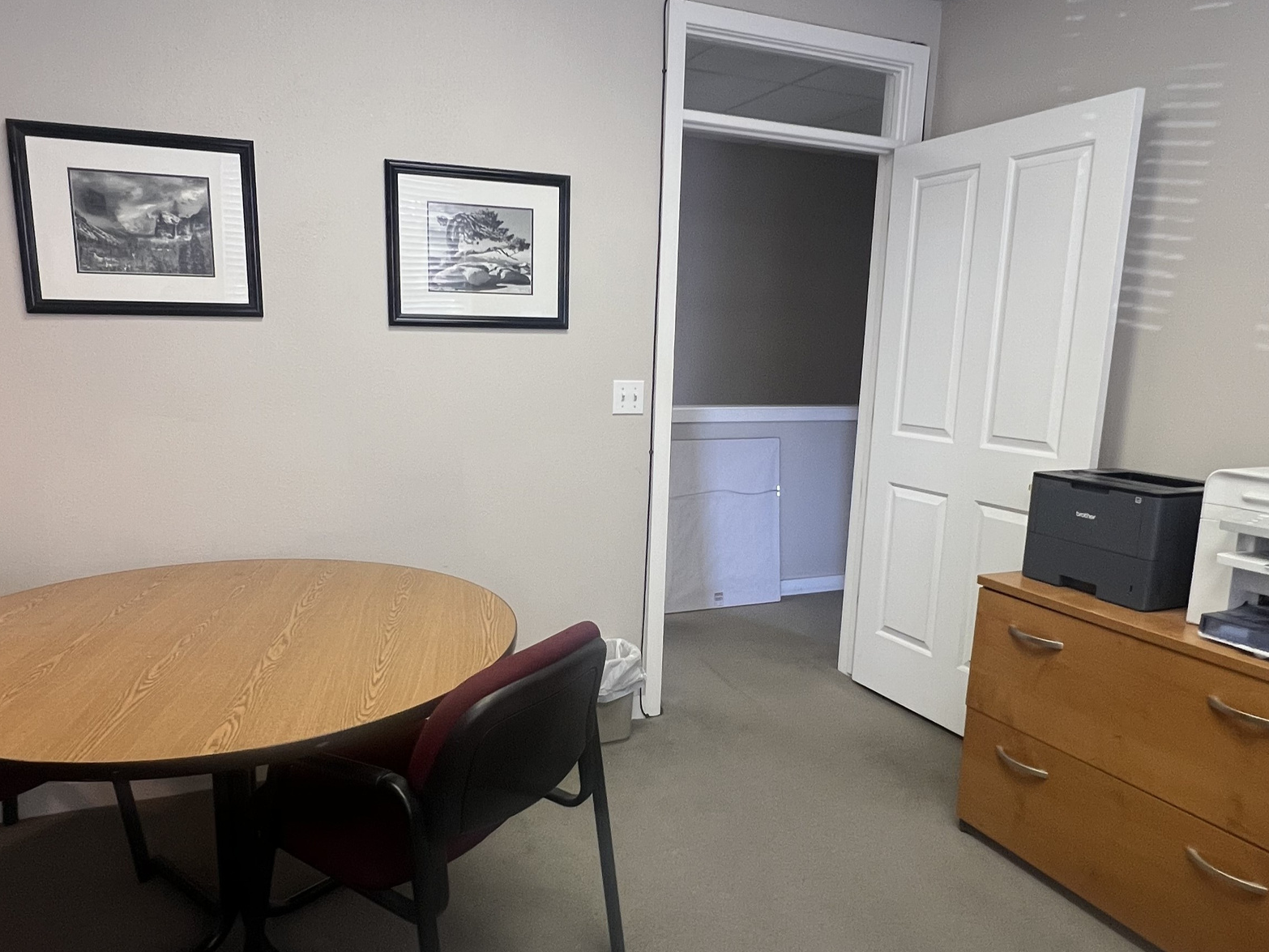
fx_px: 623
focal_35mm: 17
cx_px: 595
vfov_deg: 74.5
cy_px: 425
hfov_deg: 90.9
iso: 250
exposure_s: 1/120
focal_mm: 1.57
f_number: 1.8
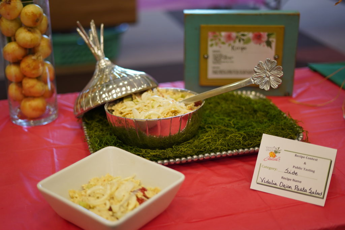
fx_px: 479
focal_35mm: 50
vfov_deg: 27.0
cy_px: 115
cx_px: 172
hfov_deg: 39.6
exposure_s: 1/500
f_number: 1.8
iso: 800
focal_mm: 50
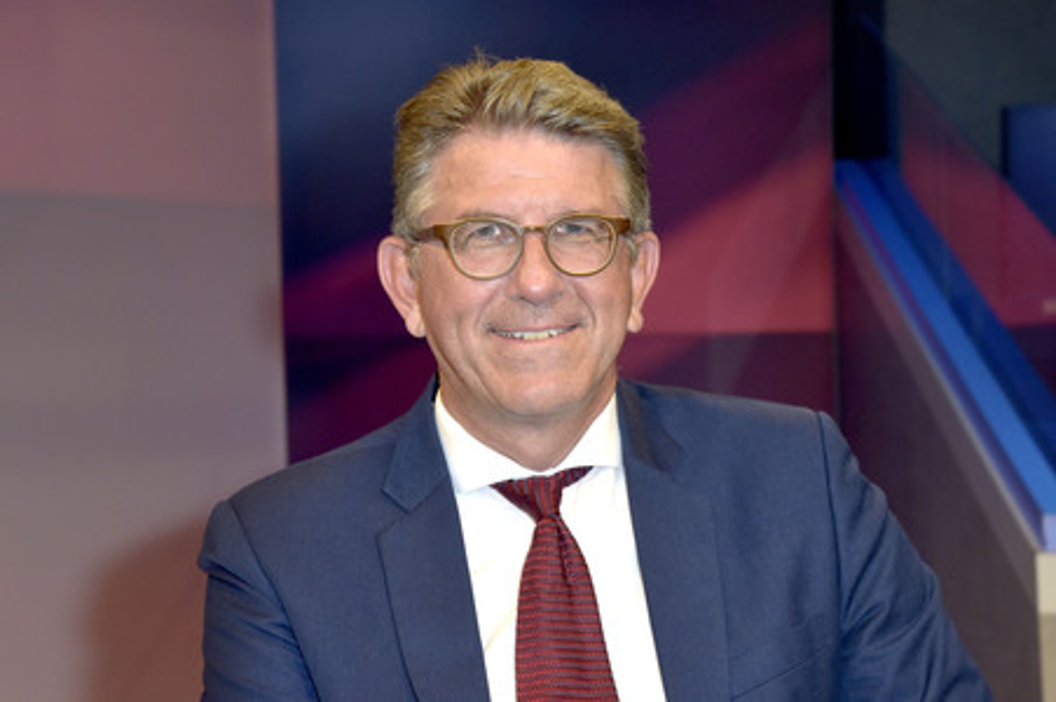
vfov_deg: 20.6
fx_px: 1935
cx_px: 528
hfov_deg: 30.5
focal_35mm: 66
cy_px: 351
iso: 1250
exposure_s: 1/200
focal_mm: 66
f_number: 6.3
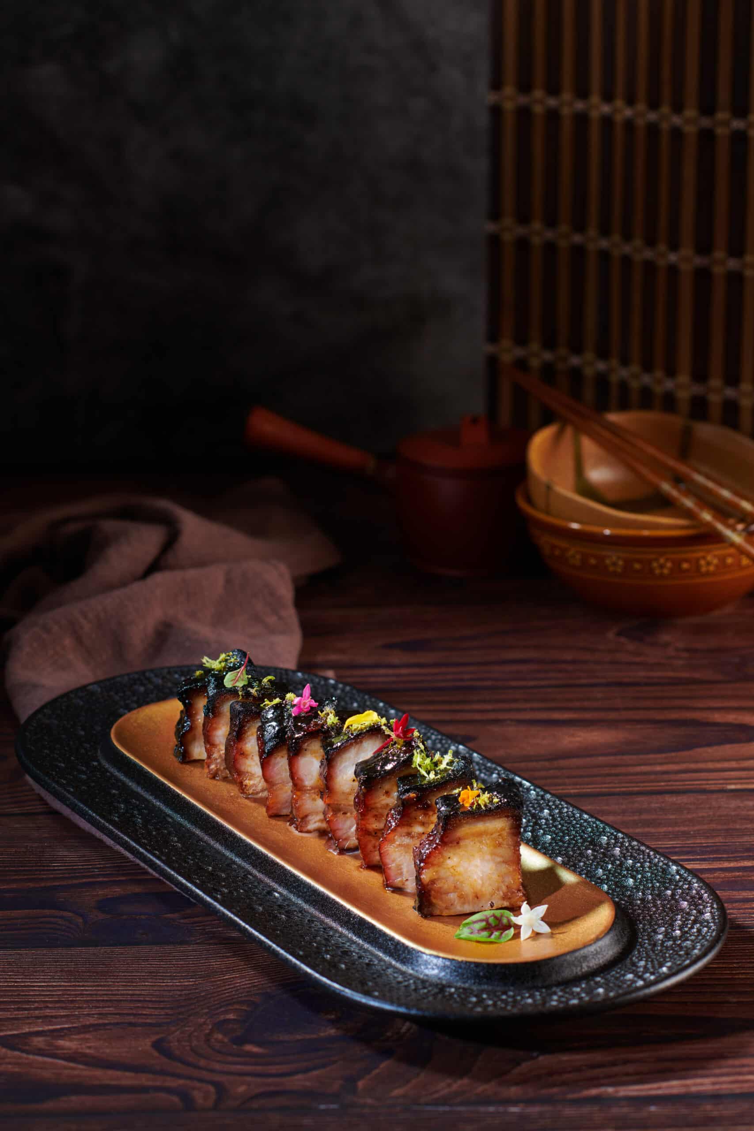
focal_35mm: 85
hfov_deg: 16.1
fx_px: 2670
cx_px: 377
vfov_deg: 23.9
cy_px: 566
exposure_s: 1/125
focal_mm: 85
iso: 40
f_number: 5.6
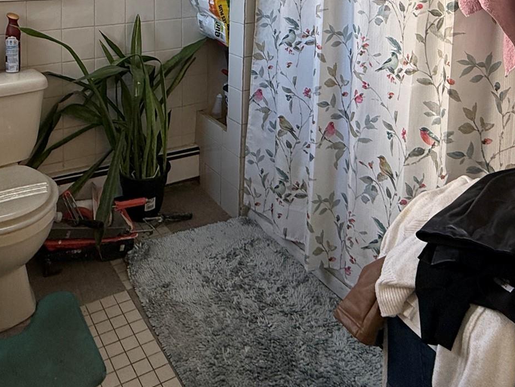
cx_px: 209
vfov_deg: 37.9
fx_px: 461
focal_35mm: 31
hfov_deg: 57.9
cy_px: -39
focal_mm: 2.22
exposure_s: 1/120
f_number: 2.2
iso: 125
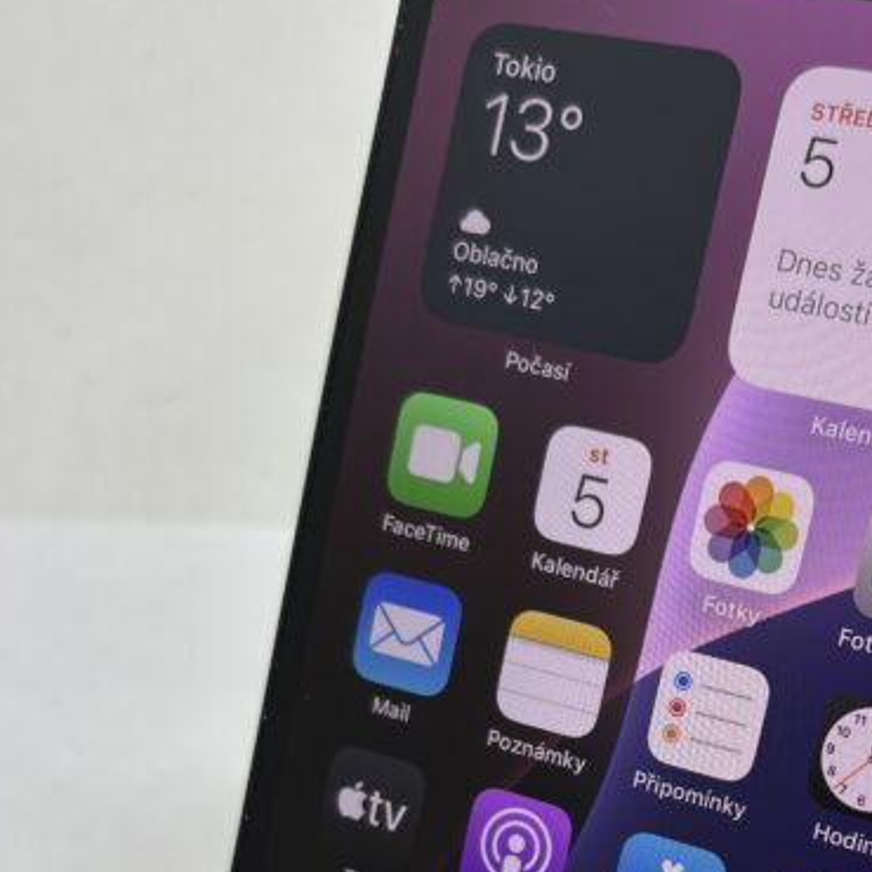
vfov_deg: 28.4
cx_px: 726
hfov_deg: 28.8
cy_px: 781
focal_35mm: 58
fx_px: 1653
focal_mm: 5.96
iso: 40
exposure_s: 1/96
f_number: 1.6
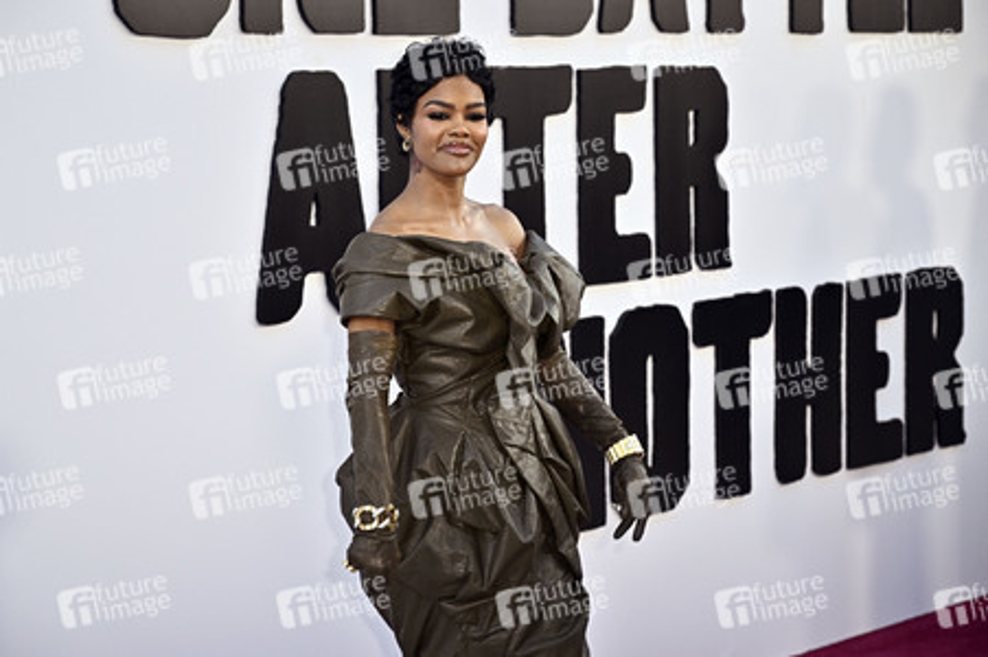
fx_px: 2249
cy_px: 328
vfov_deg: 16.6
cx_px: 494
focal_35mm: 82
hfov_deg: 24.8
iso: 800
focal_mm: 82
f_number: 5
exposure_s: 1/320
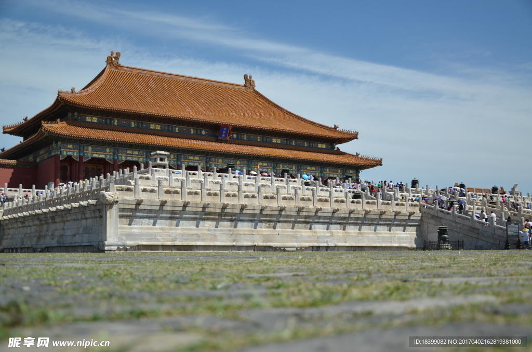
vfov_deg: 29.7
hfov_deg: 43.7
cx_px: 266
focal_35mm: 45
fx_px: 664
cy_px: 176
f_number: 4.2
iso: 200
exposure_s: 1/2000
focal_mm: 30
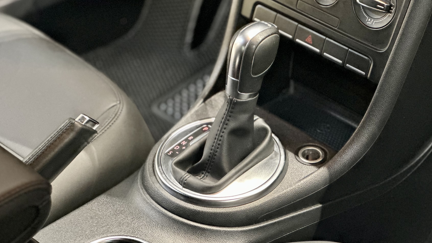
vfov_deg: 12.1
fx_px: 1146
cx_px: 245
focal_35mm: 100
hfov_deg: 21.3
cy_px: 93
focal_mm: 9
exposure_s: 1/14
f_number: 2.8
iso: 800
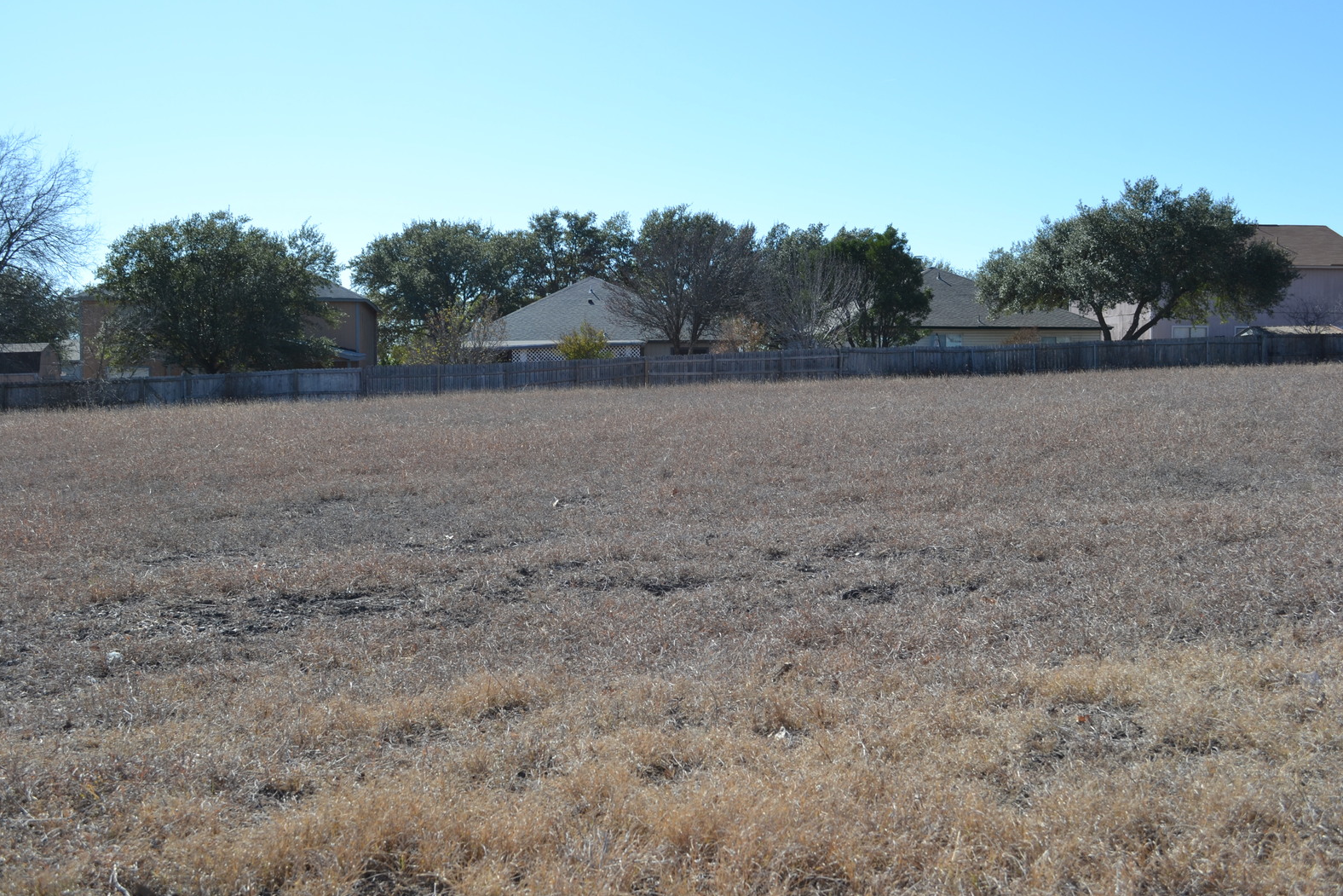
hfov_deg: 51.9
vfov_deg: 35.9
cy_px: 452
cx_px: 670
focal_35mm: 37
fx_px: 1380
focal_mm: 24
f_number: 7.1
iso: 100
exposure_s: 1/200
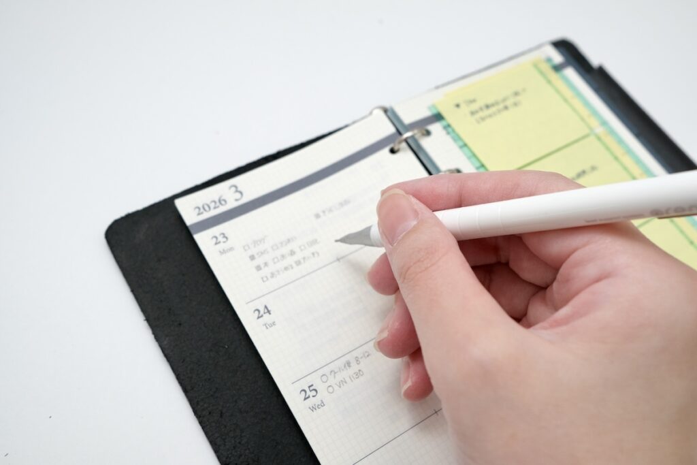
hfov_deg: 54.4
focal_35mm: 35
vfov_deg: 37.9
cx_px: 348
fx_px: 678
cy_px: 232
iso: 1250
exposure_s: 1/60
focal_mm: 23
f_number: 5.6
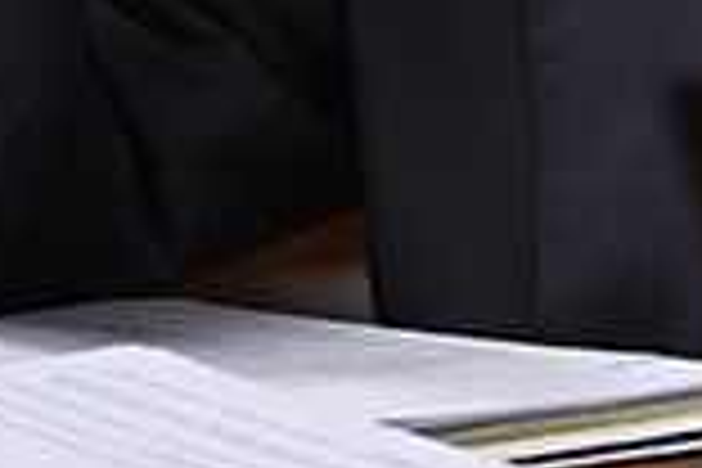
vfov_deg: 1.2
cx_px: 824
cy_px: -742
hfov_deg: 1.9
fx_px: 21448
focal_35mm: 1100
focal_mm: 200
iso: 800
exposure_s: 1/125
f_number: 2.8
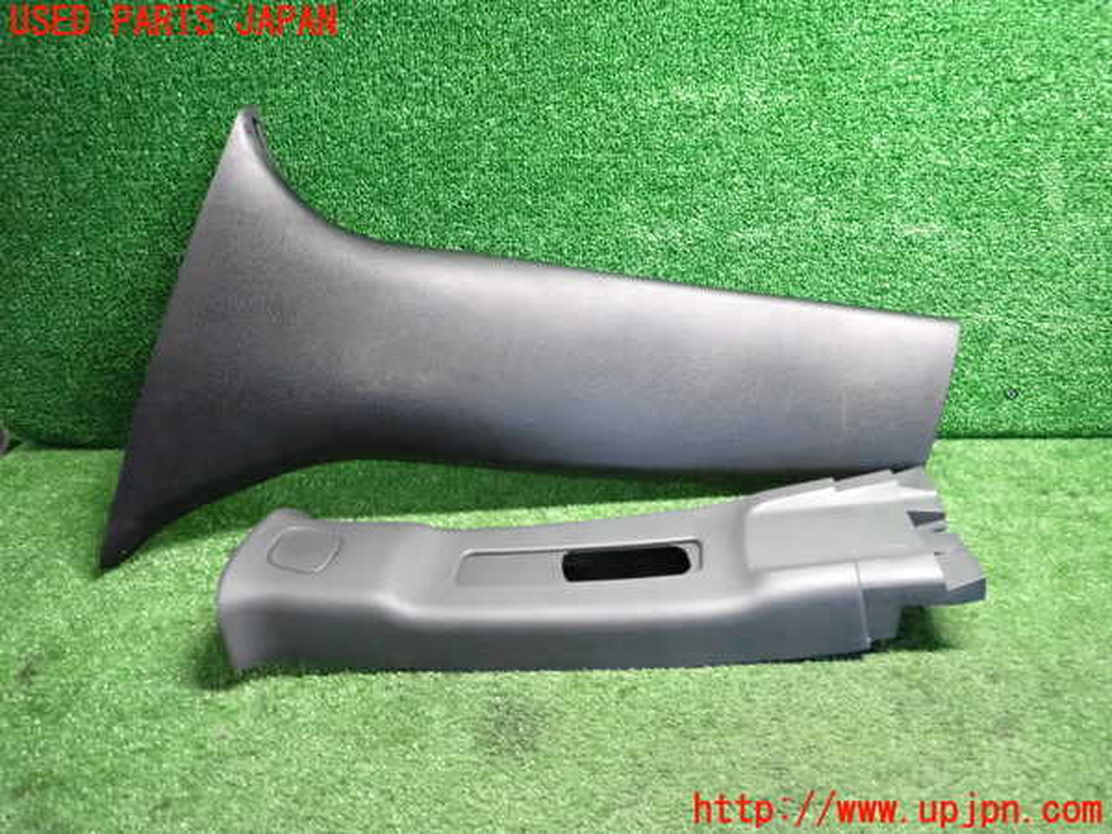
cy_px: 417
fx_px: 803
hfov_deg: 69.4
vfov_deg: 54.9
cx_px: 556
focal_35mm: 25
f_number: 2
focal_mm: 4.5
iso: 3200
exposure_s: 1/80
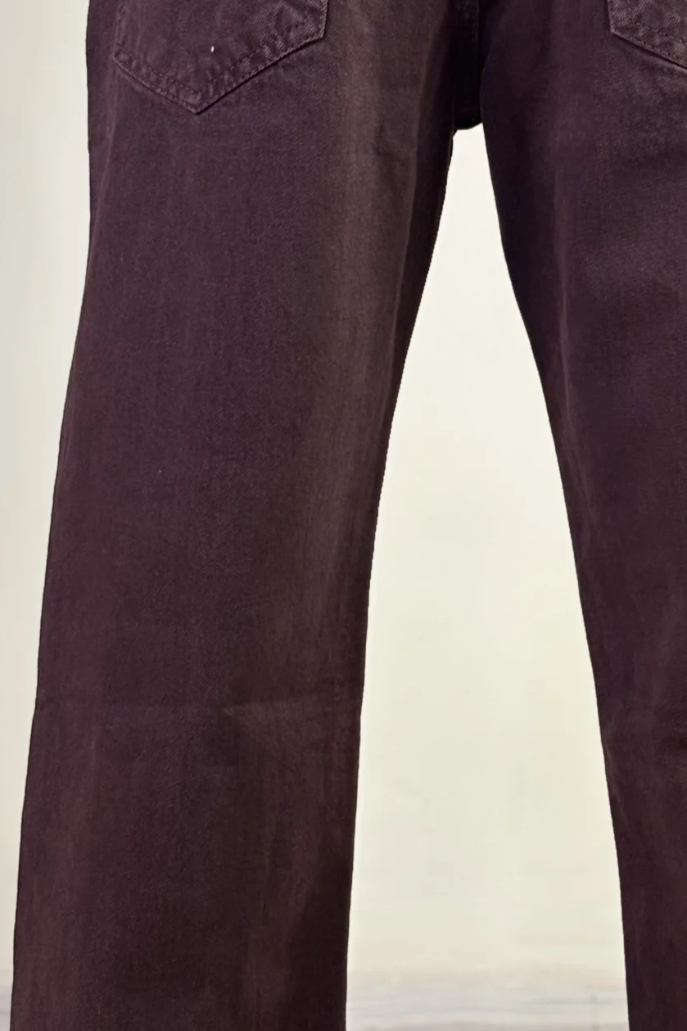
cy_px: 495
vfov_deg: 18.6
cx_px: 448
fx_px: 3149
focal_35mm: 110
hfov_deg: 12.4
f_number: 1.6
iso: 125
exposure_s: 1/50
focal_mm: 5.96
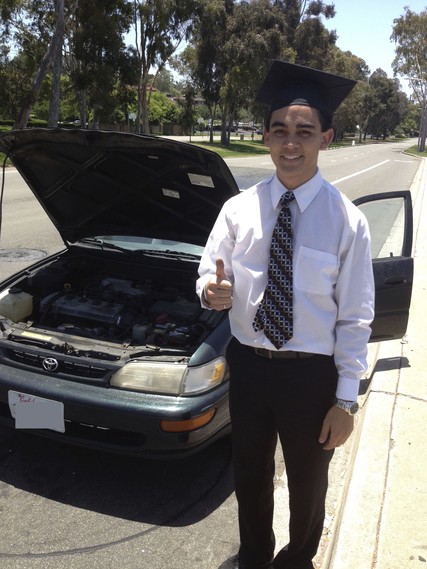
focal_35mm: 35
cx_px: 214
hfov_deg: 40.7
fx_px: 576
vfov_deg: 52.6
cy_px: 284
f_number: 2.4
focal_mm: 4.28
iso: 50
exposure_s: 1/863
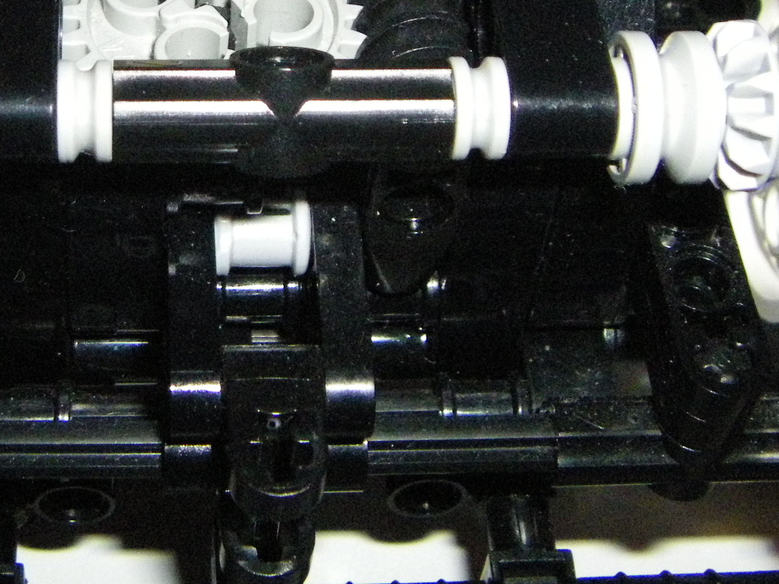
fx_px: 1845
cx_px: 232
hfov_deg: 23.7
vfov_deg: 17.7
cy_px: 65
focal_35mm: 82
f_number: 7
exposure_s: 1/50
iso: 640
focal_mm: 6.3
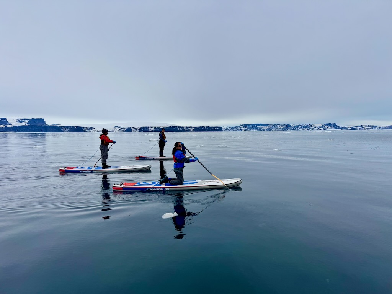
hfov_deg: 71.6
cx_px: 196
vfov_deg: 56.8
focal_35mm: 24
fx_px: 272
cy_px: 147
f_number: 1.78
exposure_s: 1/7092
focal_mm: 6.76
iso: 80
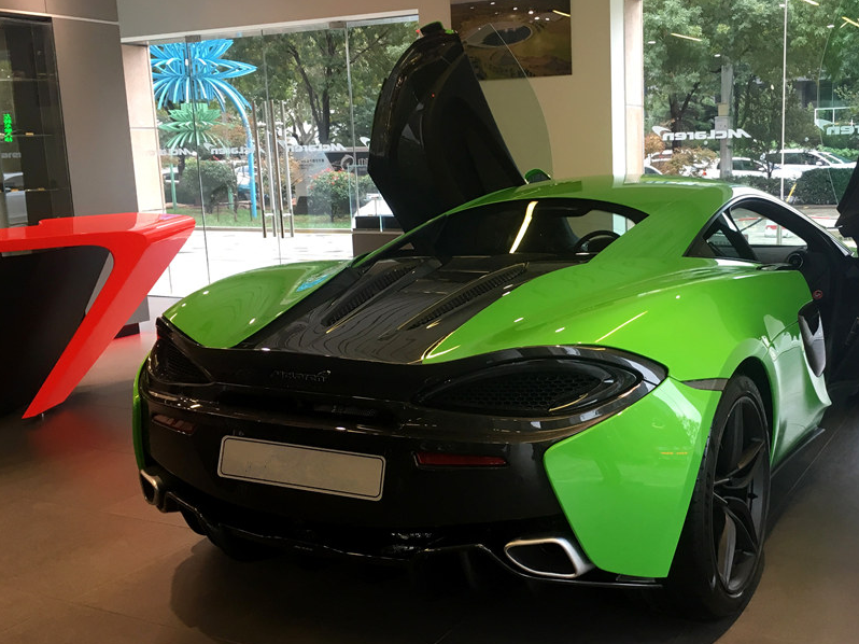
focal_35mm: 40
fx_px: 992
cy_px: 328
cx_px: 536
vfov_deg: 35.9
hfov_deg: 46.4
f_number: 2.2
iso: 40
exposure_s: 1/33
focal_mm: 4.15
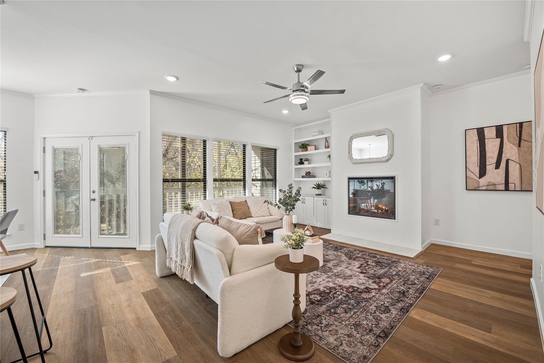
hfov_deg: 104.3
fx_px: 212
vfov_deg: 81.2
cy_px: 182
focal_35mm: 14
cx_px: 272
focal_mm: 14
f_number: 8
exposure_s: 1/5
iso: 250
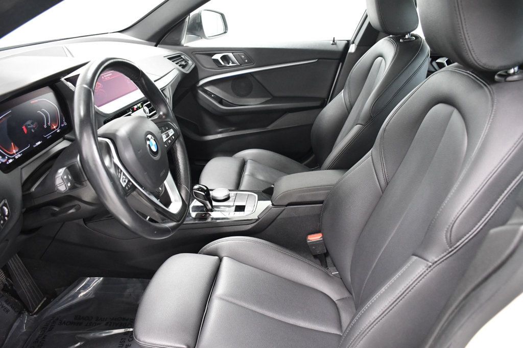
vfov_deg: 47.9
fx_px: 392
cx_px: 262
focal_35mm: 27
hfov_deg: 67.4
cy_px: 174
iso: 2500
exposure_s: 1/60
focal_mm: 18
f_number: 4
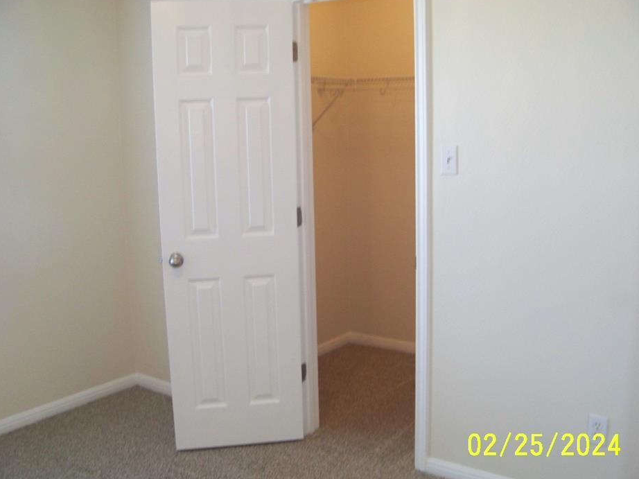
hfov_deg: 46.8
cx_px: 307
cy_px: 246
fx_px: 738
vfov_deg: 35.9
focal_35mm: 40
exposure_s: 1/30
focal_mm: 5.85
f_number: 2.8
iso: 200
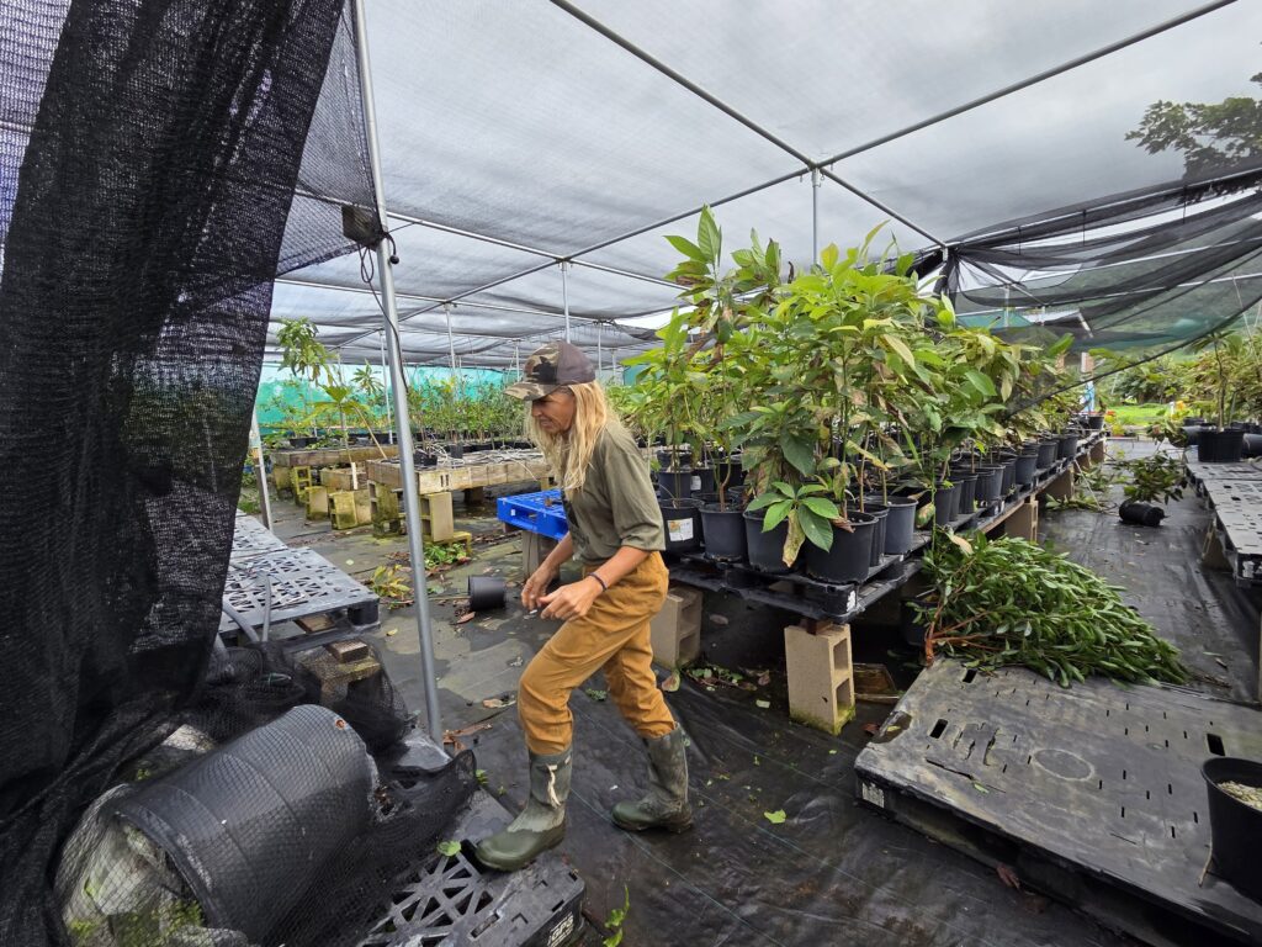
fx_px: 474
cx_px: 631
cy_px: 474
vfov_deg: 89.9
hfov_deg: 106.2
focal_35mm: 13
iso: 50
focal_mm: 2.2
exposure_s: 1/283
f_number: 2.2
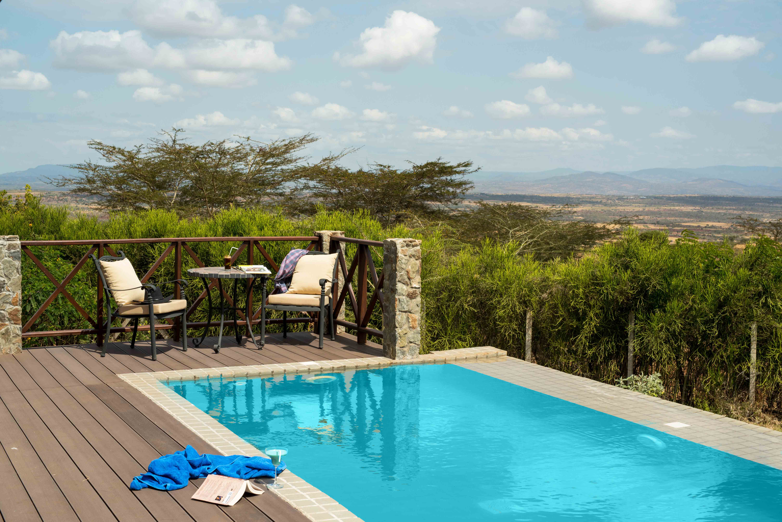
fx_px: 1086
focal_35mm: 50
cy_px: 261
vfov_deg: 27.0
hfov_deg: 39.6
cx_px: 391
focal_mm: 50
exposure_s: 1/320
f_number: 9
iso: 200
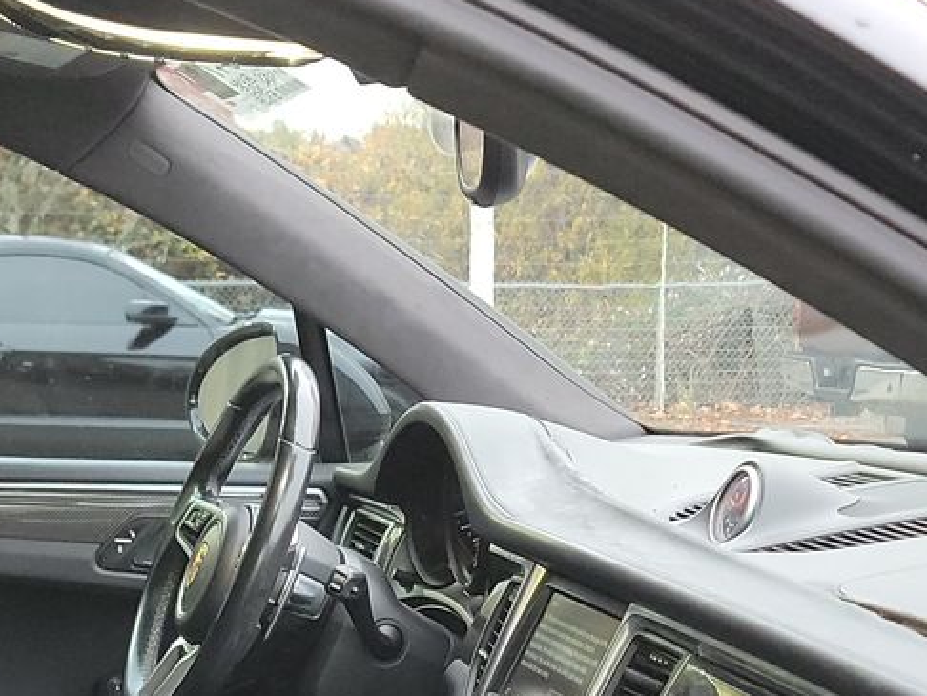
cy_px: 967
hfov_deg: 24.5
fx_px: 2117
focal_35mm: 79
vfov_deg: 17.3
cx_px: 275
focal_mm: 6.7
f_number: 1.8
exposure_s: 1/59
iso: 695
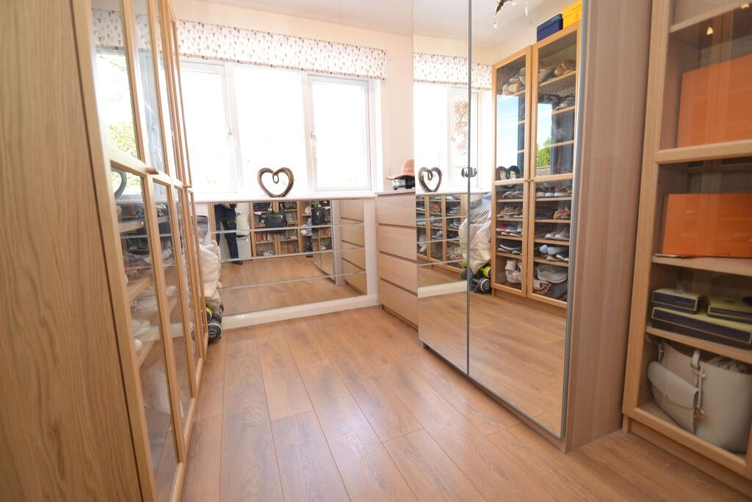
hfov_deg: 100.4
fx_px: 313
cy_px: 251
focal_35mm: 15
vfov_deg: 77.3
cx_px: 376
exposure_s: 1/60
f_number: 4
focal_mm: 10
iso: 400
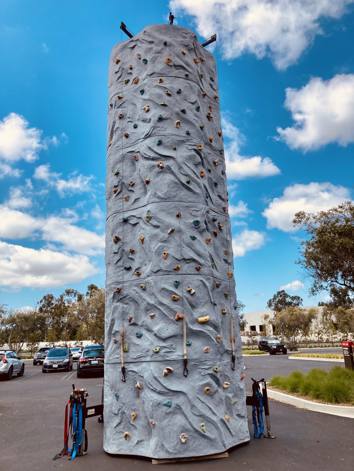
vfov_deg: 63.4
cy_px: 236
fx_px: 382
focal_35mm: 28
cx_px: 177
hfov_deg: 49.7
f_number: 1.8
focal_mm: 3.99
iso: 20
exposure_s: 1/1869
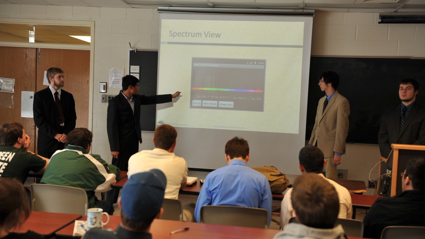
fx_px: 473
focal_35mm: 42
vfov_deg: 28.3
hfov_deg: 48.4
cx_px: 212
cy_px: 133
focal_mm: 40
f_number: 3.2
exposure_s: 1/60
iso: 200
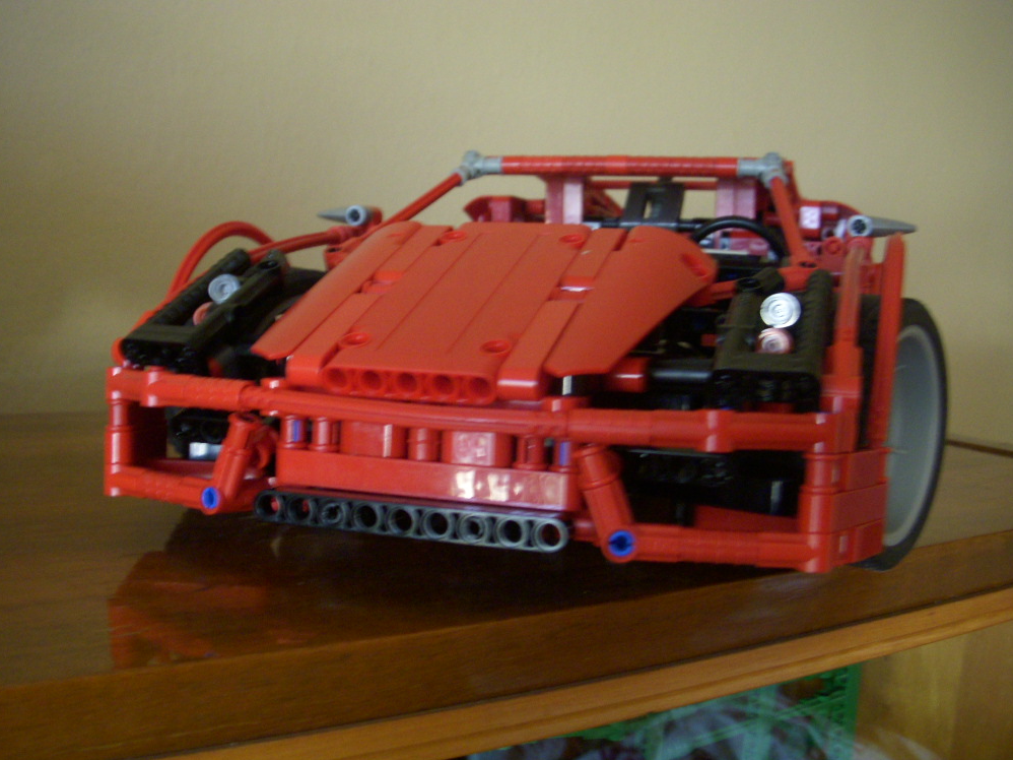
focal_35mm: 39
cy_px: 382
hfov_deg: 47.9
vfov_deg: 36.8
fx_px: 1141
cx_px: 505
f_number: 3.3
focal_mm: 6.3
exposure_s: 1/8
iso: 320
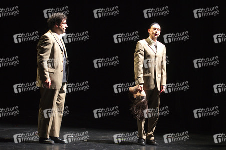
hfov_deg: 28.9
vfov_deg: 19.4
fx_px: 439
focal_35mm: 70
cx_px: 113
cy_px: 75
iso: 1600
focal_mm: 70
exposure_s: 1/100
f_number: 2.8
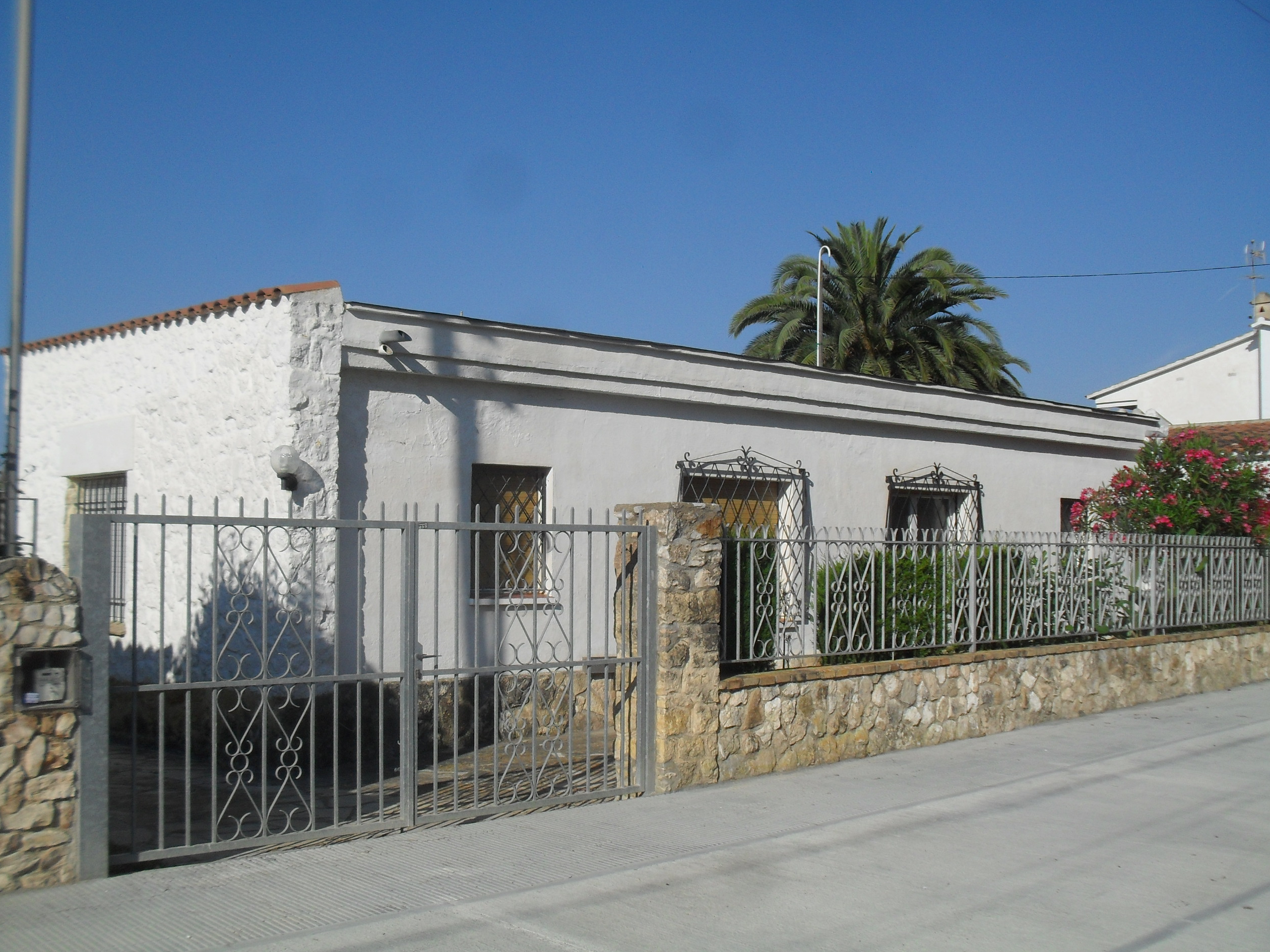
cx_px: 642
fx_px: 1321
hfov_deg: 51.4
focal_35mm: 36
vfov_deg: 39.7
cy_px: 481
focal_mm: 6.3
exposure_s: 1/350
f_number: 8.4
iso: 100
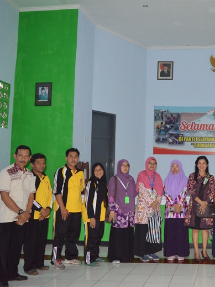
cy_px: 142
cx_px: 202
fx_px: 331
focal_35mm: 40
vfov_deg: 46.8
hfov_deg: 33.6
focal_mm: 18
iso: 1000
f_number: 3.5
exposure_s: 1/30
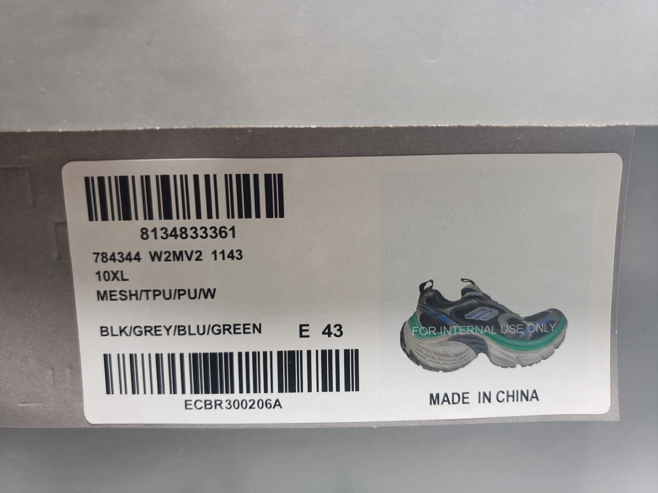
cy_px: 246
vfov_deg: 53.1
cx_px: 329
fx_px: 494
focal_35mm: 26
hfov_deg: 67.3
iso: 50
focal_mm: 4.3
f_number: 1.5
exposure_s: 1/100
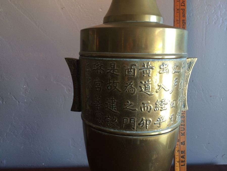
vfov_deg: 46.8
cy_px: 86
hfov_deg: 60.0
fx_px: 197
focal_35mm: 30
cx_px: 114
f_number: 2.2
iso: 32
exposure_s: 1/40
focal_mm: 4.12
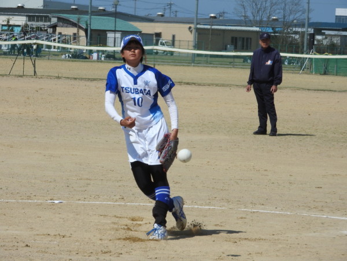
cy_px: 130
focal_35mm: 250
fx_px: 2506
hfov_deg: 7.9
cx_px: 174
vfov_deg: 5.9
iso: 100
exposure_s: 1/1000
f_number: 5.5
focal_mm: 44.8
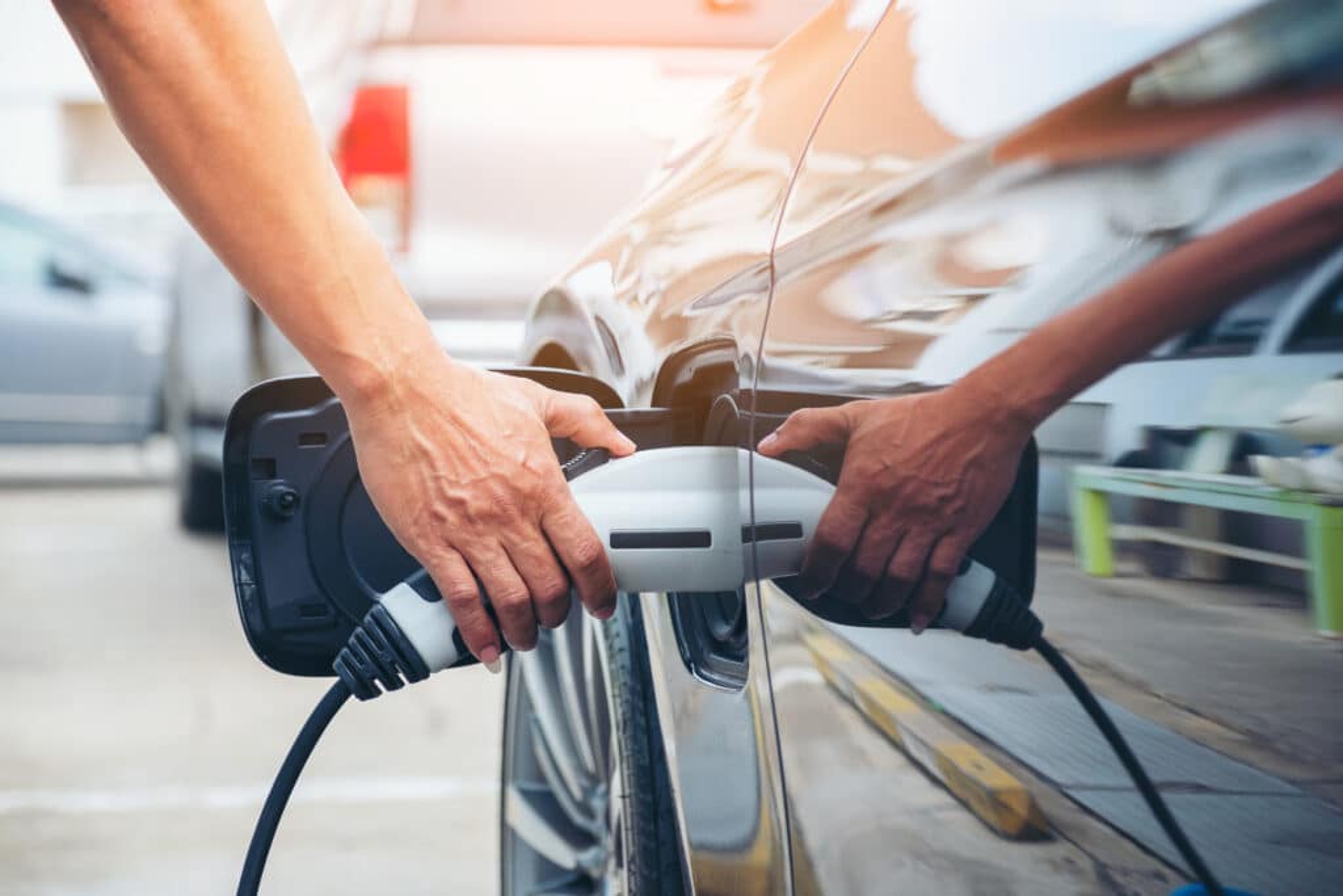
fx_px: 3097
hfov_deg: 24.5
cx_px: 672
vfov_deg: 16.5
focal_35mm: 83
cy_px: 448
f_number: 2.8
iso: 400
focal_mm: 55
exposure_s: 1/400
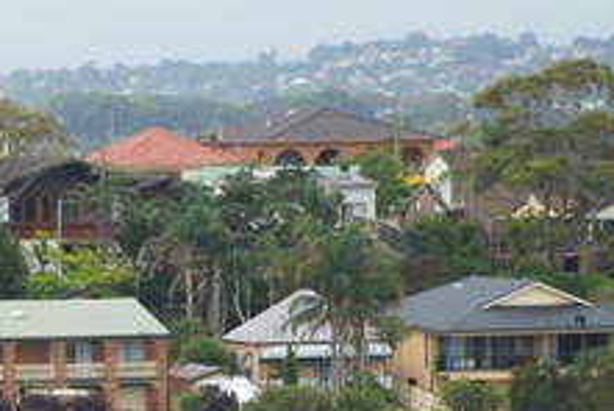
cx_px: -156
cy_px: 483
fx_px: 7412
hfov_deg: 4.7
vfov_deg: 3.2
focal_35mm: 434
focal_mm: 100
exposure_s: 1/160
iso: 200
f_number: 5.6
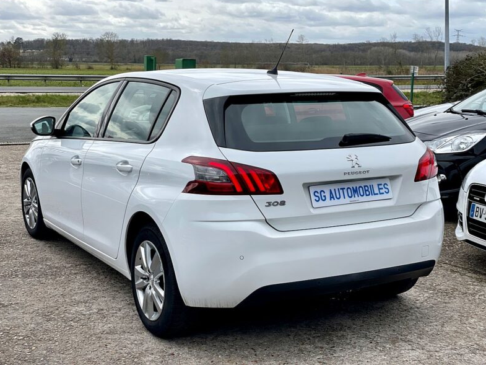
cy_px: 180
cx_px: 240
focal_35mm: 53
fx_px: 744
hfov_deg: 36.2
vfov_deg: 27.5
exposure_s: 1/1776
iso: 32
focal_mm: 6
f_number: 2
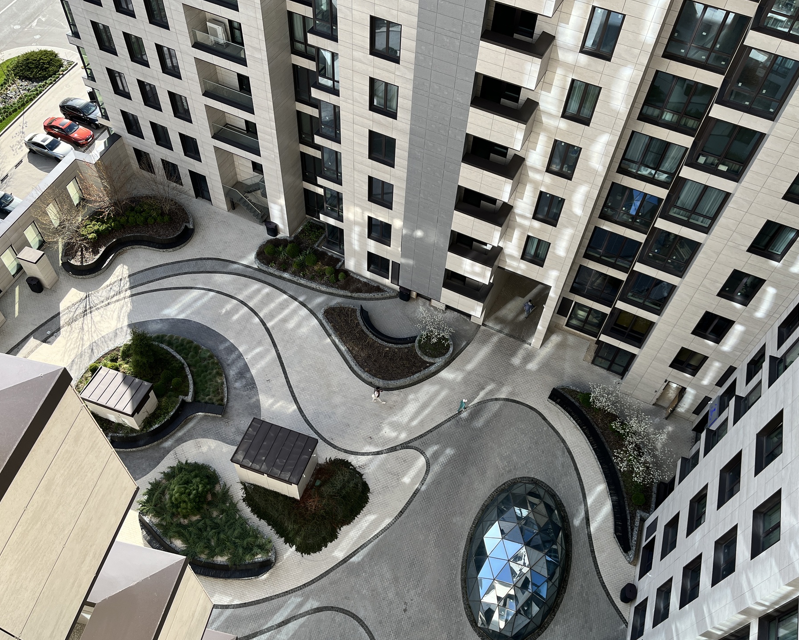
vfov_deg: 50.0
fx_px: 686
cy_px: 335
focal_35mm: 29
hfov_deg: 60.4
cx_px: 399
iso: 50
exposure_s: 1/1106
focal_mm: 5.1
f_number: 1.6
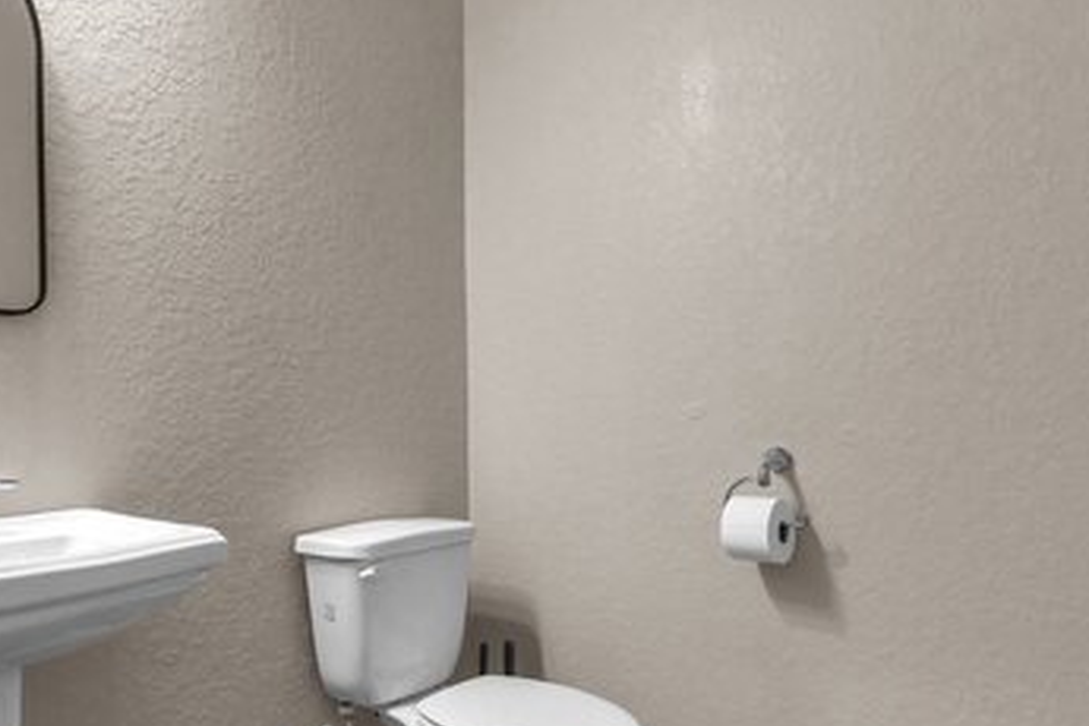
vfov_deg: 49.2
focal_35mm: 26
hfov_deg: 68.6
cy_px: 437
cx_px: 429
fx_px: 786
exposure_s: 1/100
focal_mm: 14
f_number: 6.3
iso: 1000
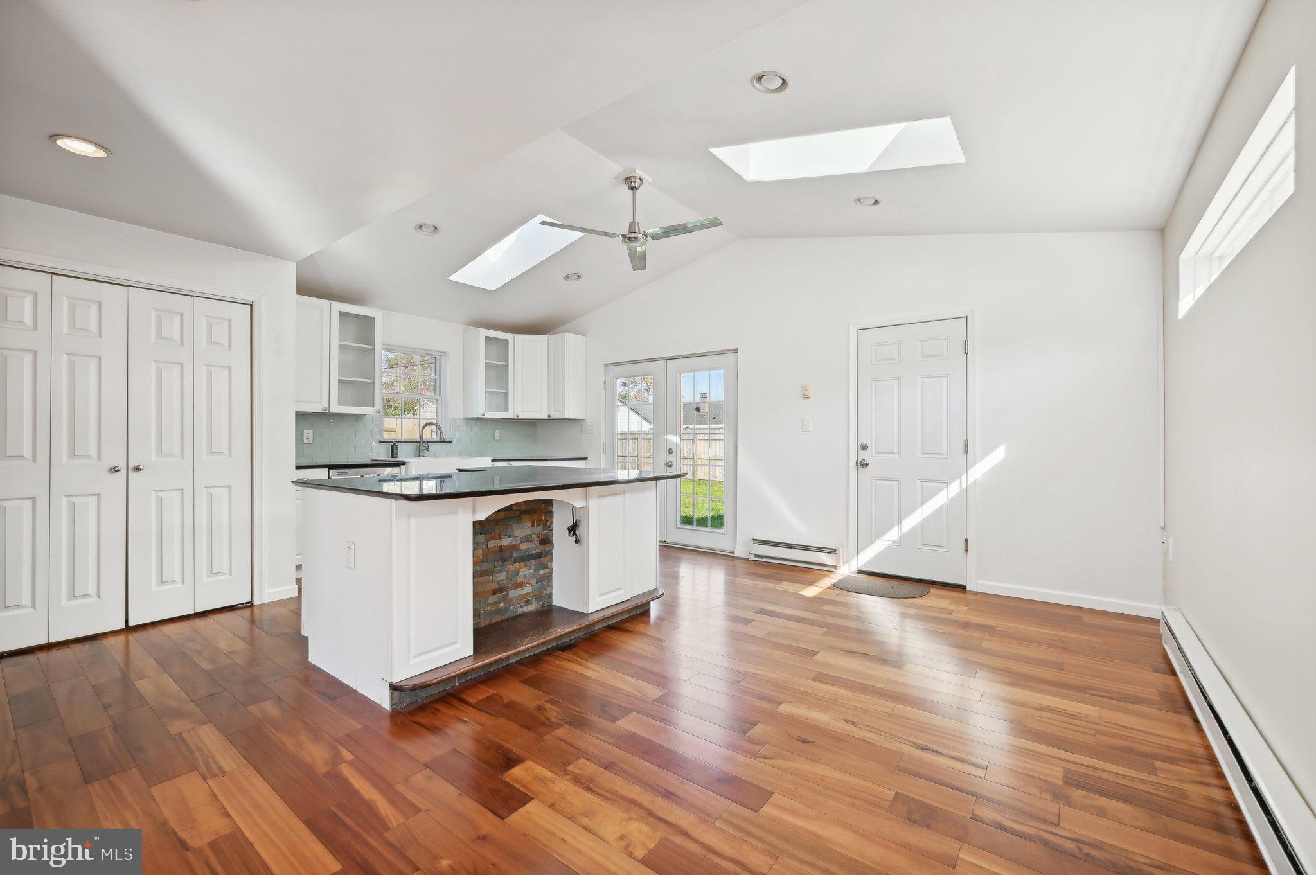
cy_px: 438
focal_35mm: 14
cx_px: 658
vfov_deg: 81.1
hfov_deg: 104.3
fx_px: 511
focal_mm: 14
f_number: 8
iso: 100
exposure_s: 1/40
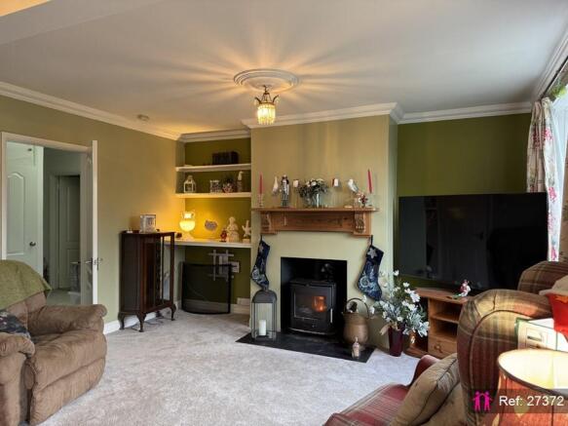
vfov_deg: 56.8
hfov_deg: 71.6
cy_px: 213
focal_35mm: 24
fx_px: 394
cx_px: 284
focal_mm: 6.76
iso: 125
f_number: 1.78
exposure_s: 1/50
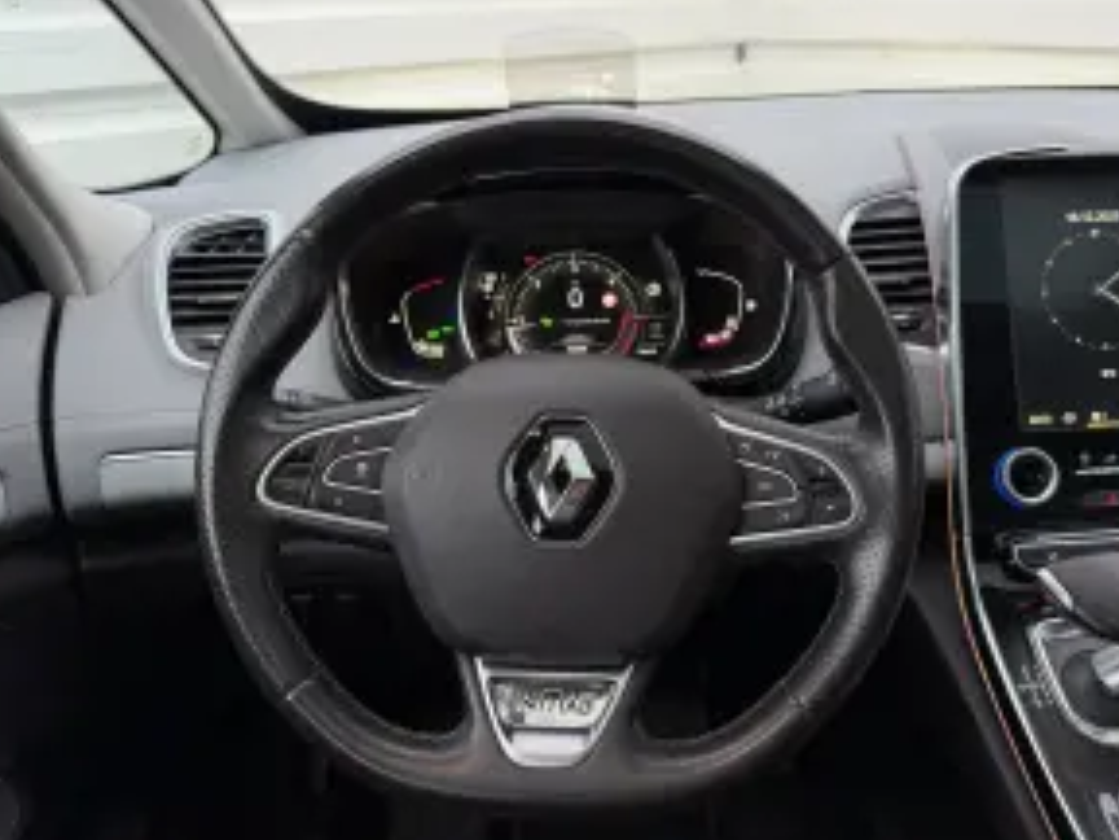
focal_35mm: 30
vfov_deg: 46.5
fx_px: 970
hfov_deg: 59.5
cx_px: 664
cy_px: 334
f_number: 1.78
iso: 160
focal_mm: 6.76
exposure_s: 1/60
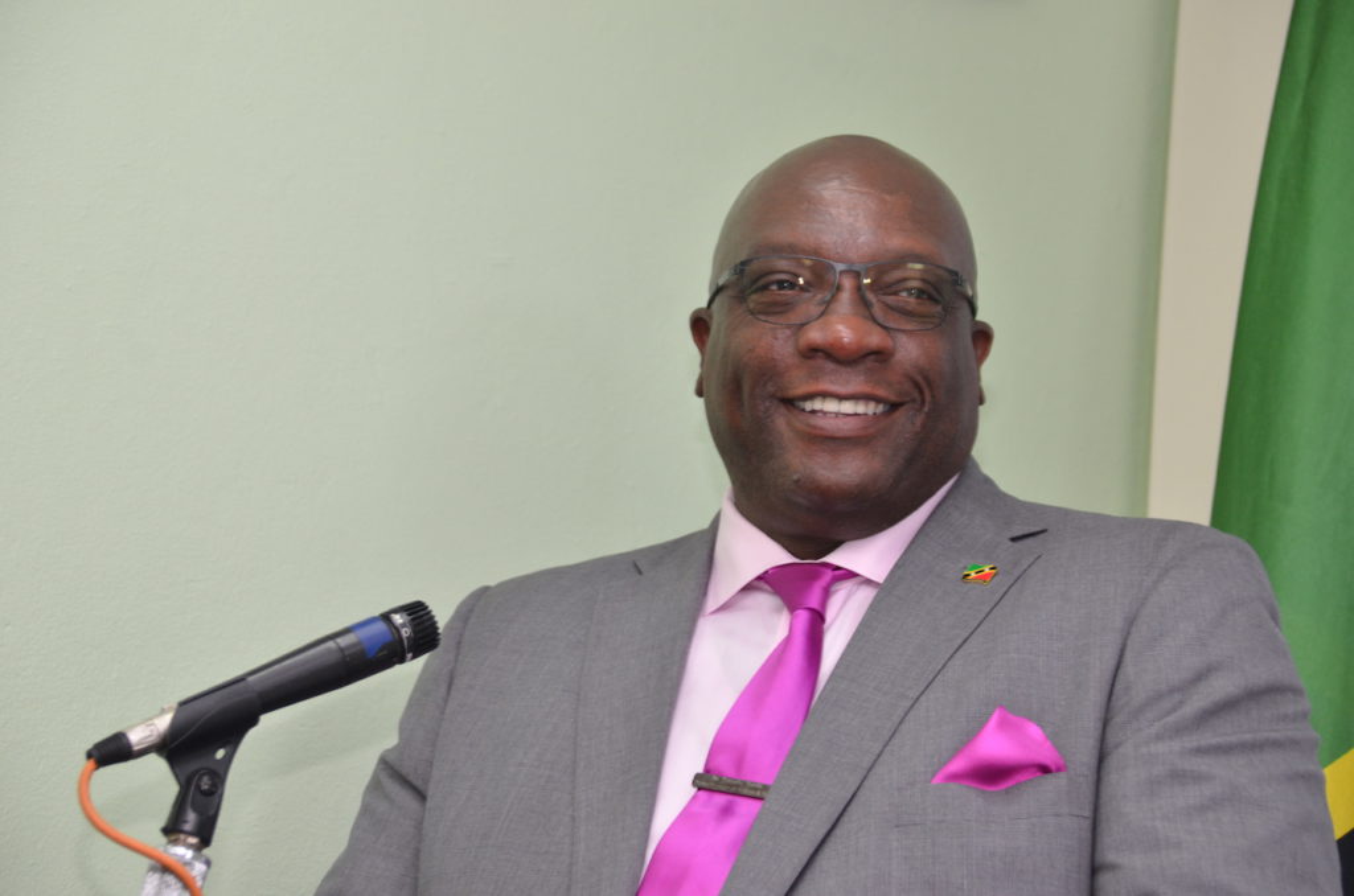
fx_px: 5629
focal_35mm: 150
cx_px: 677
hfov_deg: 13.7
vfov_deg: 9.1
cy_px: 448
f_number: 5.6
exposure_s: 1/60
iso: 400
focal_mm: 100
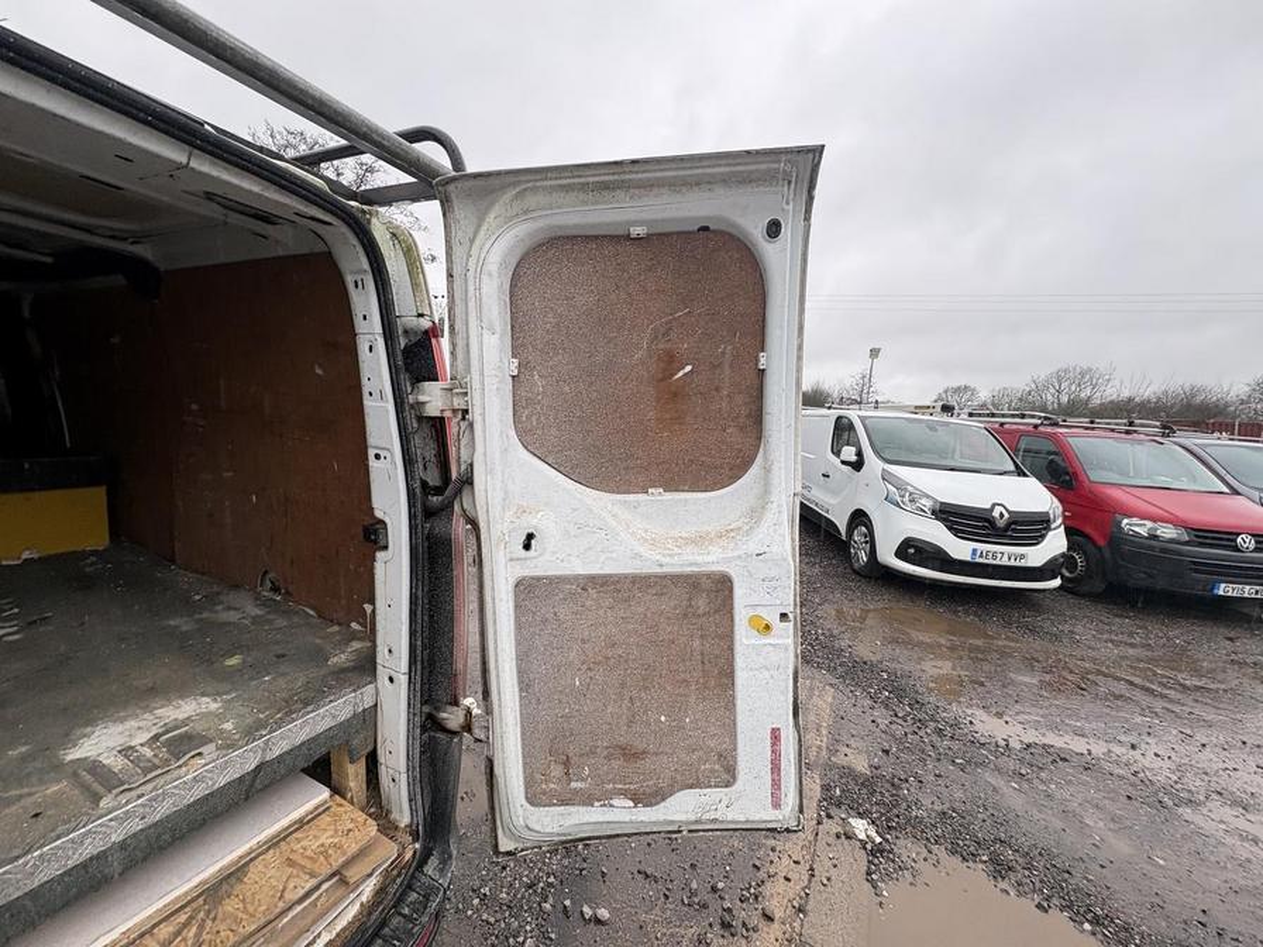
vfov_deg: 85.7
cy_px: 474
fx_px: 511
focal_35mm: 14
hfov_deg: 102.1
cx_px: 632
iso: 40
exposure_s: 1/99
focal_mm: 2.22
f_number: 2.2
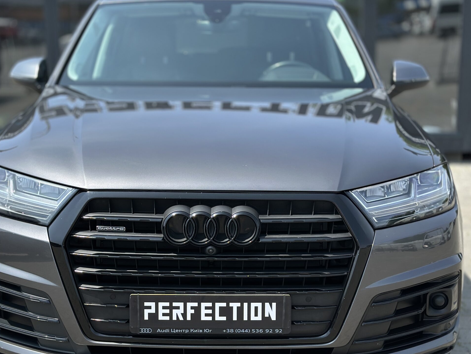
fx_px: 871
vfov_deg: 22.9
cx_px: 217
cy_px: 181
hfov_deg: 30.3
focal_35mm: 64
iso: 100
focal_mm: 6.86
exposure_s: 1/3876
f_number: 1.78
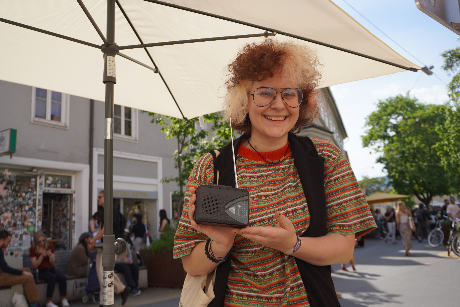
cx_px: 230
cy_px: 154
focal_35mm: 33
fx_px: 422
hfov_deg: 57.2
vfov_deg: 40.0
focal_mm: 22
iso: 100
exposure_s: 1/640
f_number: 4.5
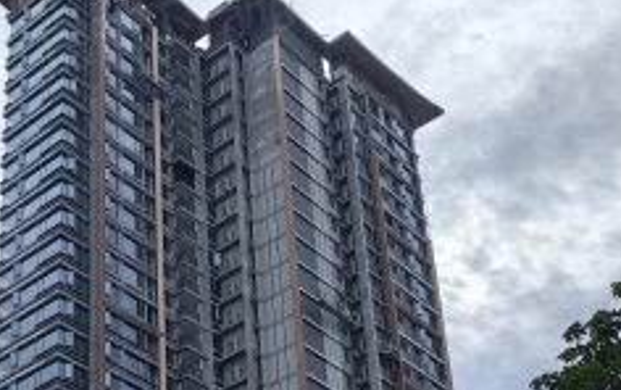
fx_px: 1271
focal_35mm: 75
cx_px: 234
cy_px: 440
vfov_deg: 16.8
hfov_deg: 27.4
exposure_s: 1/8772
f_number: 2
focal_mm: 5.75
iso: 50
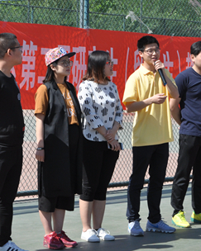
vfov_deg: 13.0
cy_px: 84
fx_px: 1101
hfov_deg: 10.4
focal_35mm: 148
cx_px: 115
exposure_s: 1/800
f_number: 8
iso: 320
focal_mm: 50
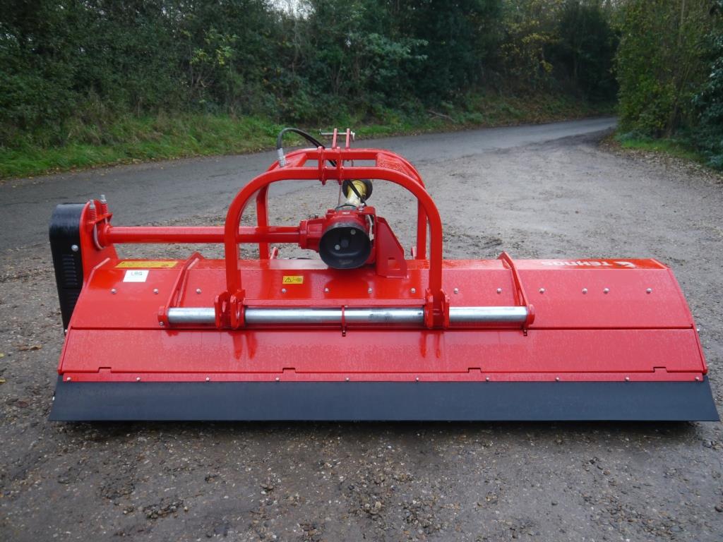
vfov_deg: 46.8
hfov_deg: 60.0
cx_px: 362
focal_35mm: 30
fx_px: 627
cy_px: 271
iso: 500
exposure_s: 1/60
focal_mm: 15
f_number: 3.5
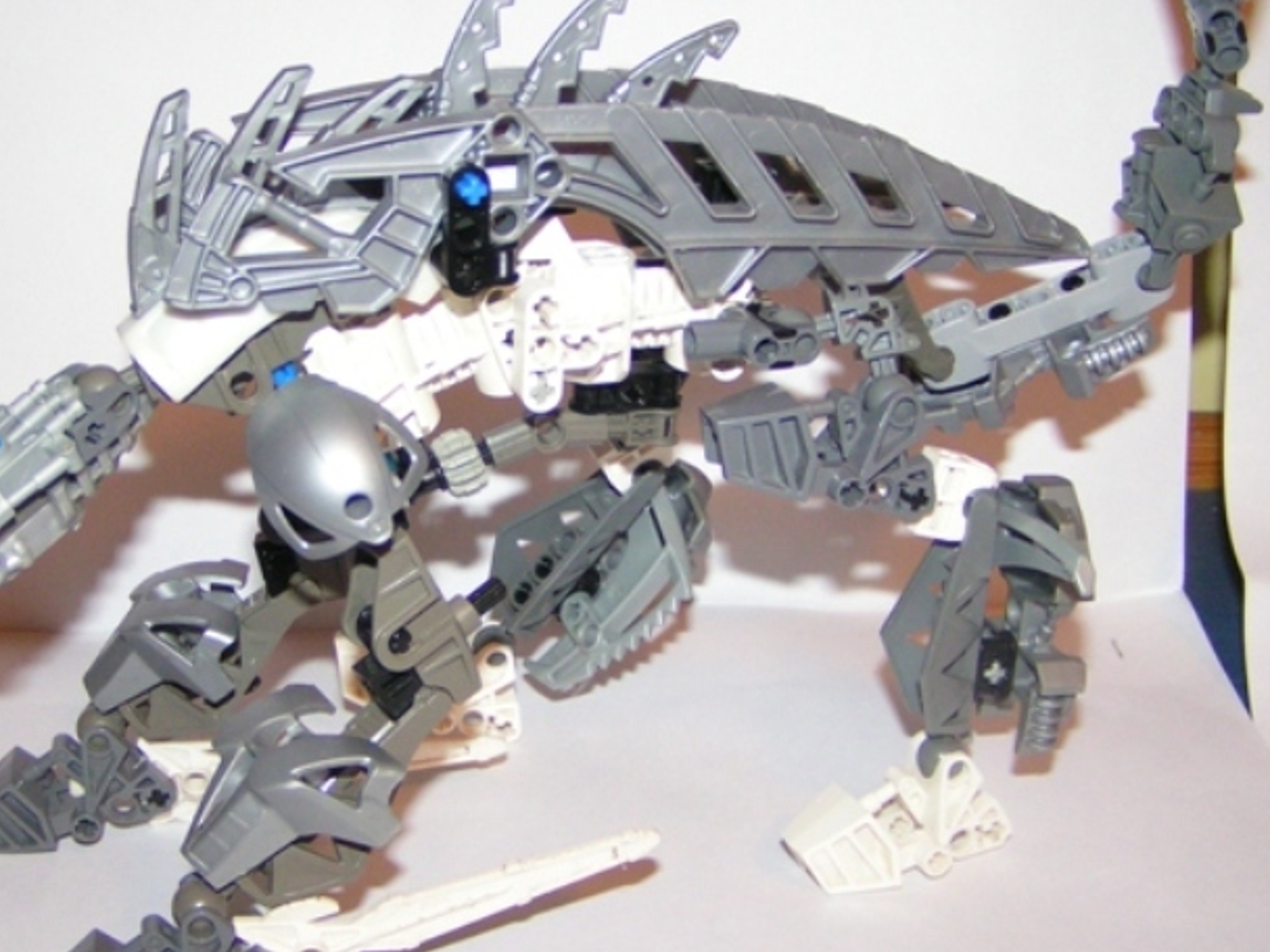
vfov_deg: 29.1
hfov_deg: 38.1
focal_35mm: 50
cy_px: 486
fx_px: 1834
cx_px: 524
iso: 200
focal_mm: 5.8
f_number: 2.8
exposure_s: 1/40
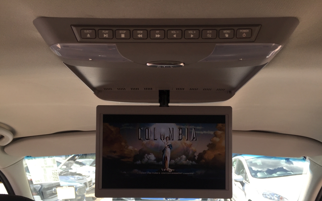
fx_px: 272
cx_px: 161
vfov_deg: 40.4
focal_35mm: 31
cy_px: 121
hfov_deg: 61.2
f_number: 2.2
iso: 32
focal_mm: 4.15
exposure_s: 1/286
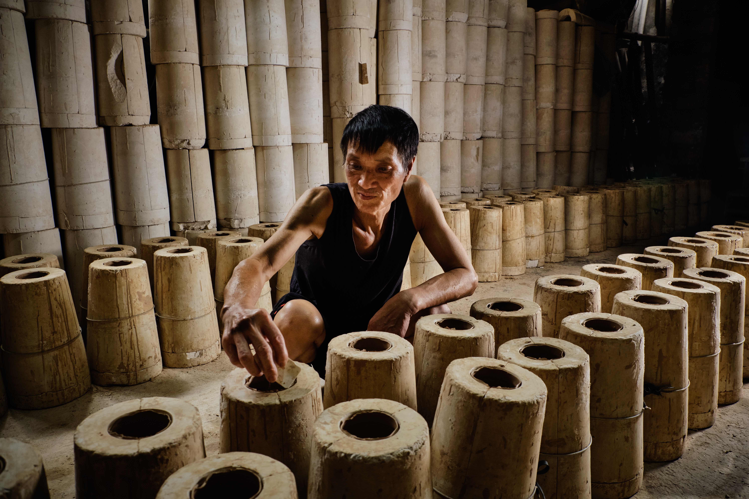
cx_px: 374
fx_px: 583
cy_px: 250
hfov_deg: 65.5
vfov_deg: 46.4
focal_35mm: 28
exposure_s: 1/80
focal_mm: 18.5
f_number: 5
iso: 500
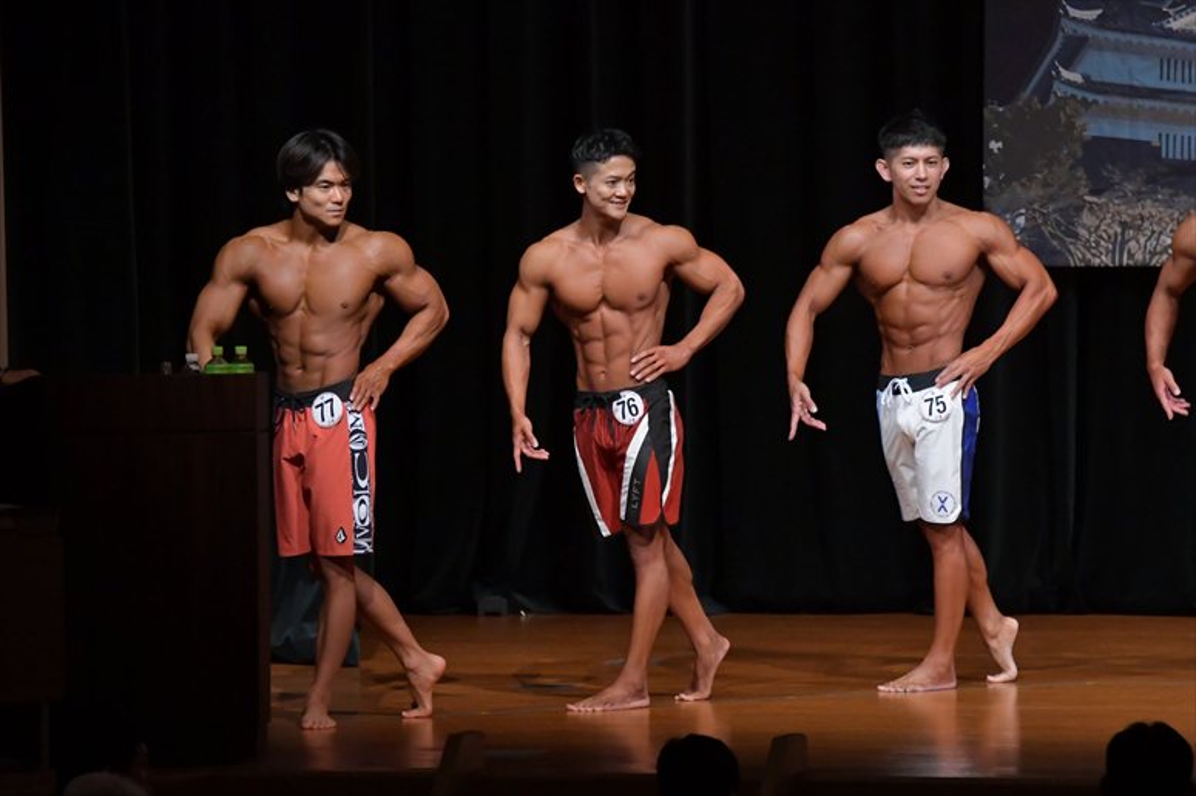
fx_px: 8468
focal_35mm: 255
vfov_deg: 5.4
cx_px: 598
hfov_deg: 8.1
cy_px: 398
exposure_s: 1/400
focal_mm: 170
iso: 5000
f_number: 5.6
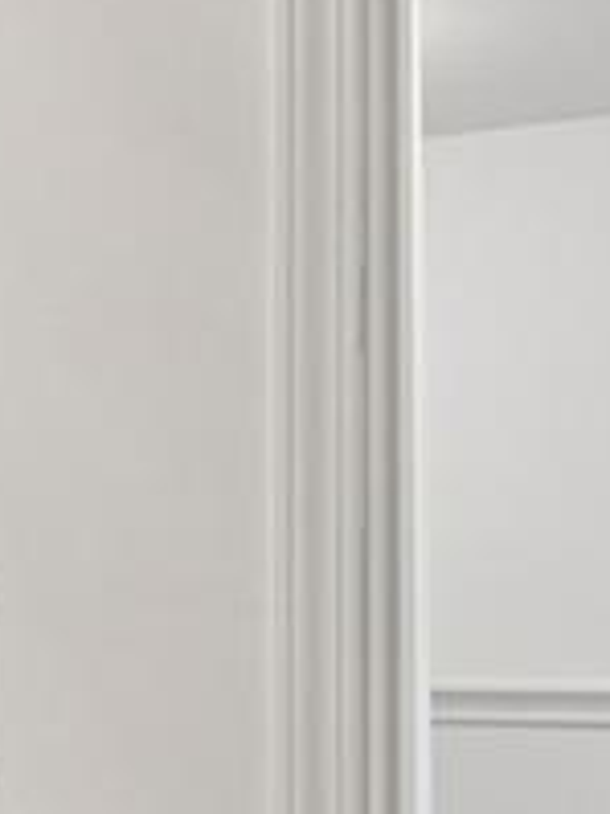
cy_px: 644
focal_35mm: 79
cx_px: -61
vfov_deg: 24.4
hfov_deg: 18.0
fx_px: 1858
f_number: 8
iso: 800
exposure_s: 1/15
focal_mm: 16
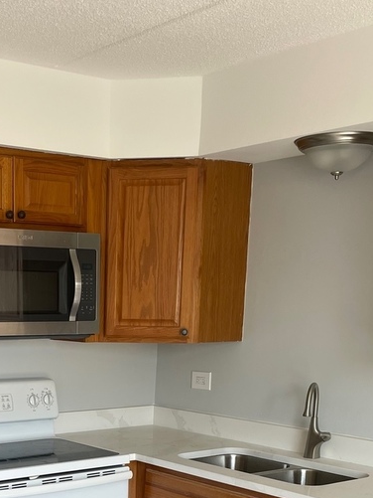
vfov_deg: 31.7
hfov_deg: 25.6
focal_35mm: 56
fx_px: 804
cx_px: 70
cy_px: 500
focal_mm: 4.2
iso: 32
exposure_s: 1/121
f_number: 1.6
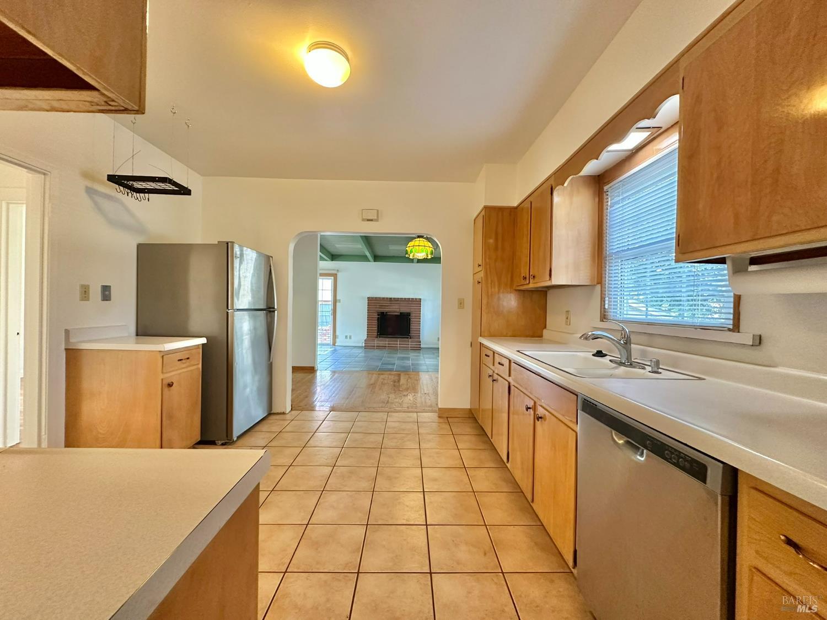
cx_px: 414
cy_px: 310
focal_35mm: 14
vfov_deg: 85.7
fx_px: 334
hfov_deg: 102.1
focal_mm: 2.22
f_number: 2.2
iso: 320
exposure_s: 1/60
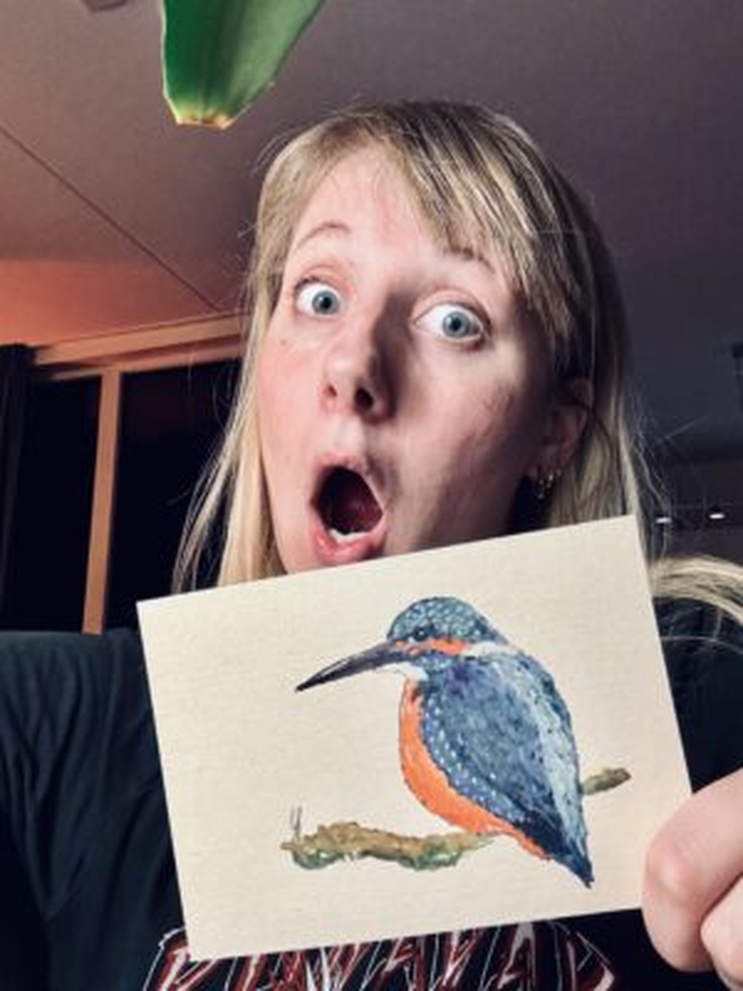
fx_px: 859
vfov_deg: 60.0
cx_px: 372
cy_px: 496
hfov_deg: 46.8
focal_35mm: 30
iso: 320
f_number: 1.9
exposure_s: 1/33
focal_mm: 2.69
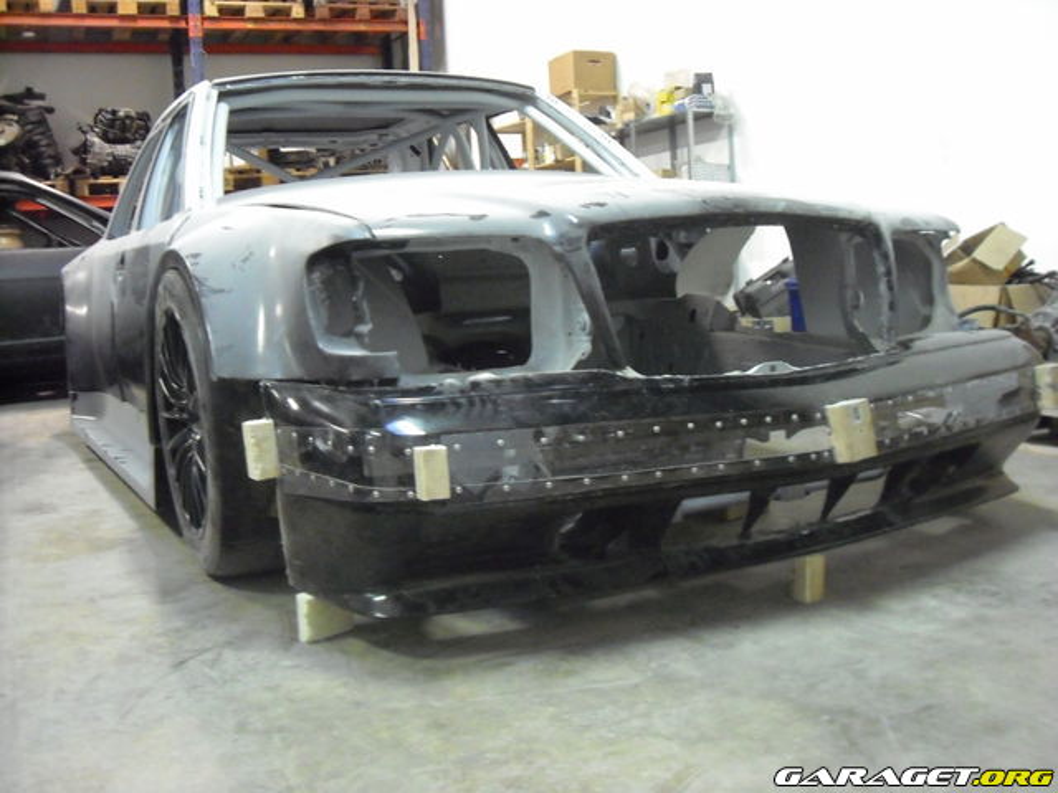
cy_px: 396
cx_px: 529
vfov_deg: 38.7
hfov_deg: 50.1
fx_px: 1131
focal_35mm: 37
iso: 800
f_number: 2.7
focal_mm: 6.2
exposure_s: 1/13
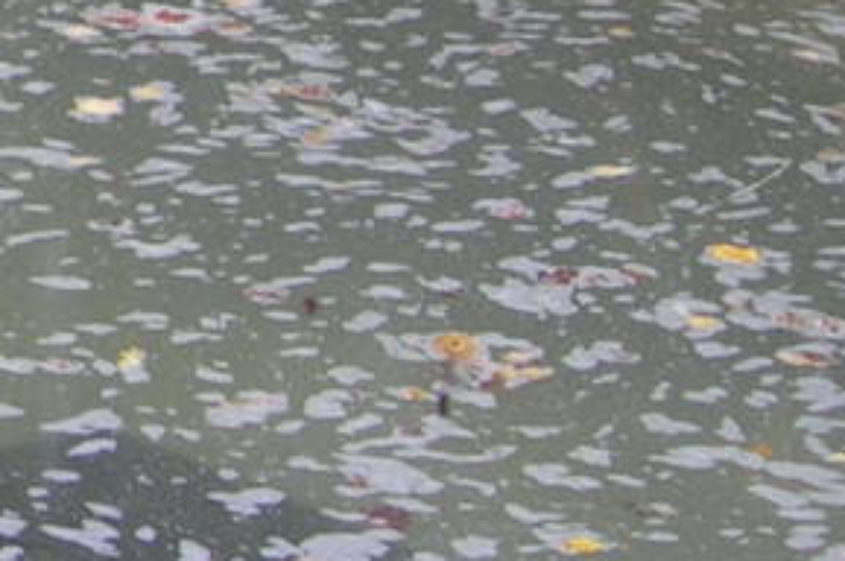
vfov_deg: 6.1
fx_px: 5135
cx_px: -1333
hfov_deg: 8.4
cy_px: -412
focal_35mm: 219
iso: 50
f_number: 2.8
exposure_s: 1/47.5
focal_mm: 7.8
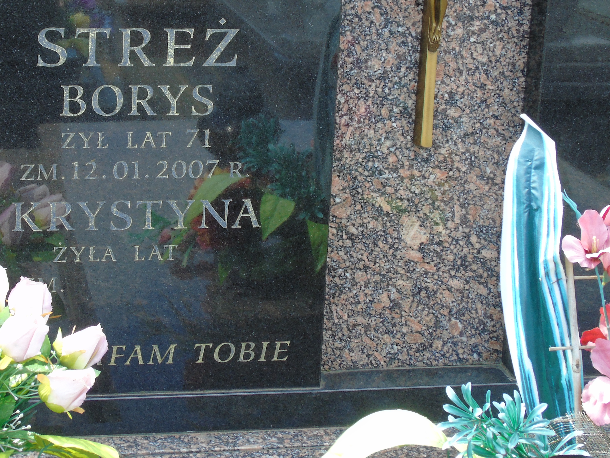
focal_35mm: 83
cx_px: 175
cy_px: 147
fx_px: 1463
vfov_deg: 17.7
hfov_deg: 23.4
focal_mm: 9.6
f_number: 7.1
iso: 80
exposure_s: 1/30
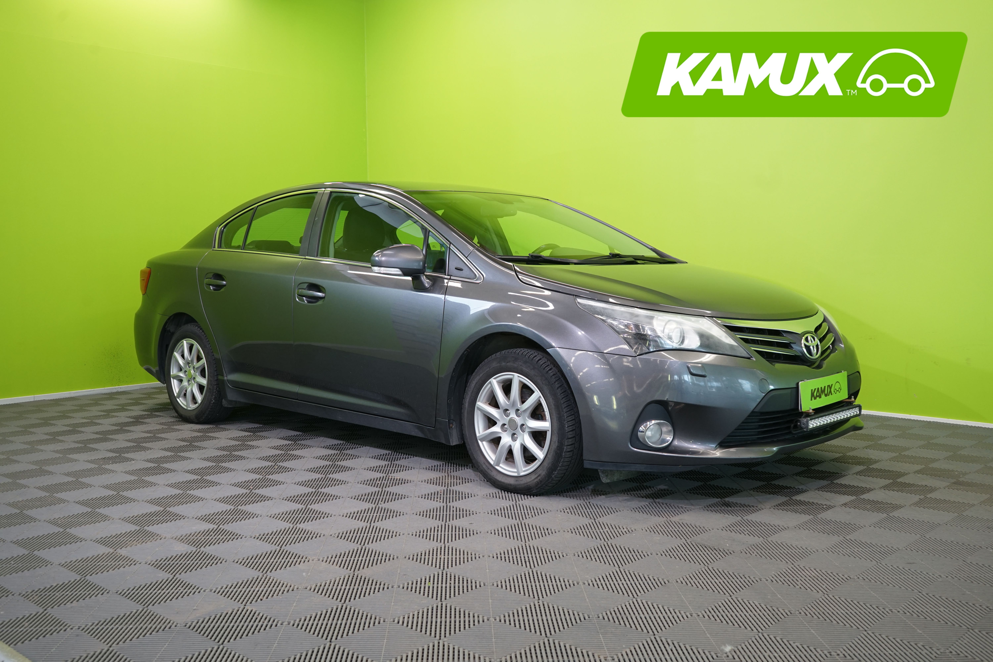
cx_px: 496
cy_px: 331
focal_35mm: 34
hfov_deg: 55.8
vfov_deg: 38.9
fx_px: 938
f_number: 6.3
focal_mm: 34
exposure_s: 1/30
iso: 500
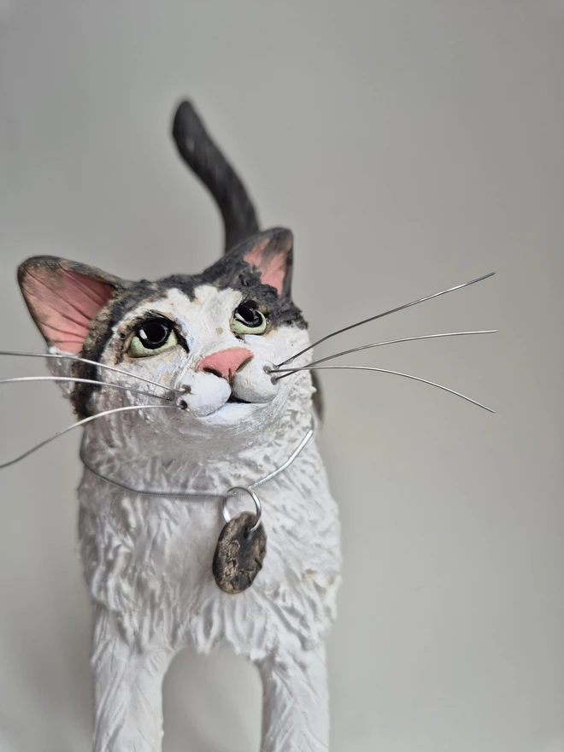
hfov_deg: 58.9
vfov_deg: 73.9
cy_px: 376
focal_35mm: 23
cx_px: 282
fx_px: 500
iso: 40
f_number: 1.8
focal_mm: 5.4
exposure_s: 1/100
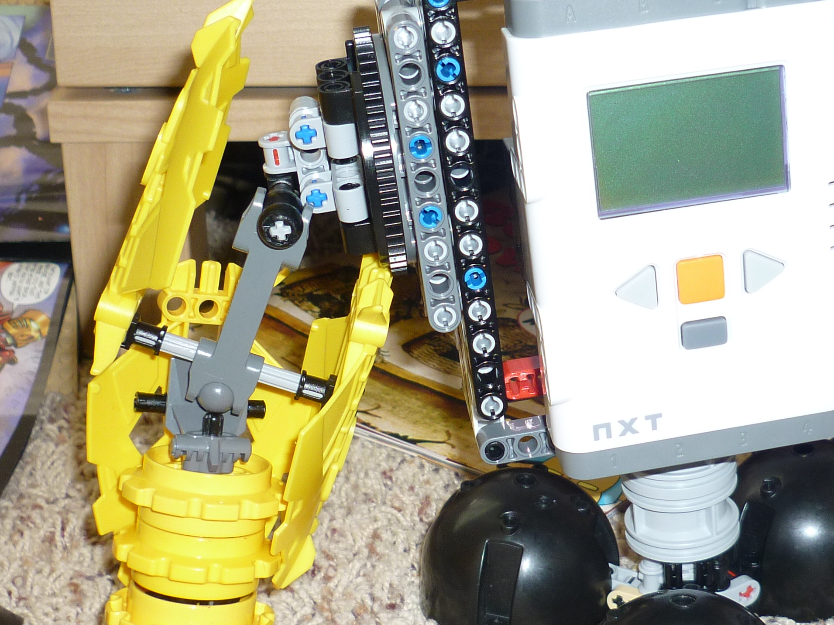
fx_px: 1518
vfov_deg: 23.3
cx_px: 559
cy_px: 303
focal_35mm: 63
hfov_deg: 30.5
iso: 100
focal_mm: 5.5
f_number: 2.8
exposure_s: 1/60
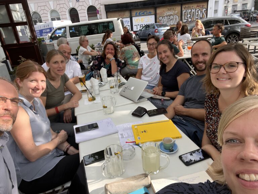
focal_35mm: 23
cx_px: 129
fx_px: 171
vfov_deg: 58.9
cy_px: 97
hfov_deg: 73.9
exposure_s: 1/128
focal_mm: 2.71
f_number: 2.2
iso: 25
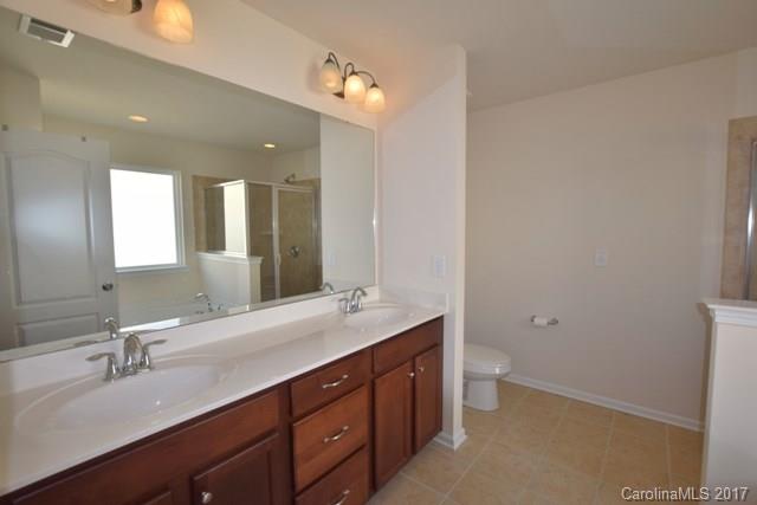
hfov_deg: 100.4
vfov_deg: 77.4
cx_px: 378
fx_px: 315
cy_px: 252
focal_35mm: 15
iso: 200
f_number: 5.6
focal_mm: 10
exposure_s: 1/125
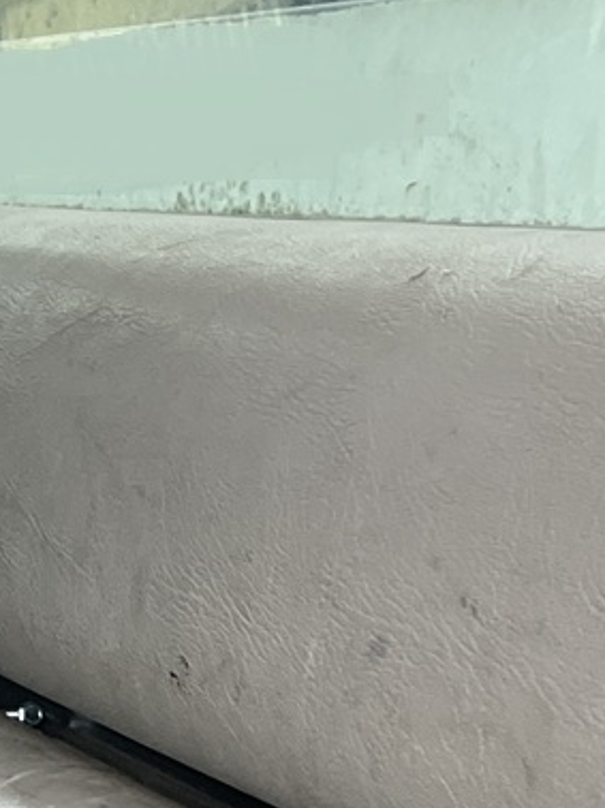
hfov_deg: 12.7
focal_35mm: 111
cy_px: 1231
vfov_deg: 16.1
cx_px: -258
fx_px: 2590
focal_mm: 4.2
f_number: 1.6
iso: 100
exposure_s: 1/121
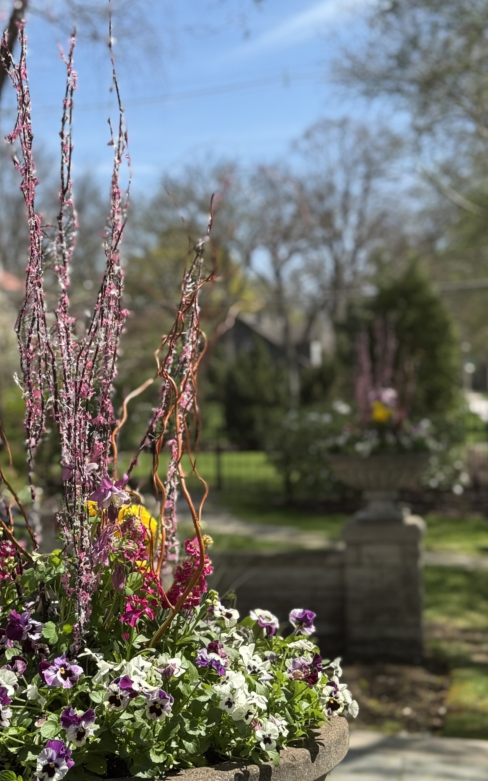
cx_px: 180
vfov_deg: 31.5
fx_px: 1383
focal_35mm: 65
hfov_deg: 20.0
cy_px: 362
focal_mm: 6.76
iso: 64
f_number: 1.78
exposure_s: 1/2833
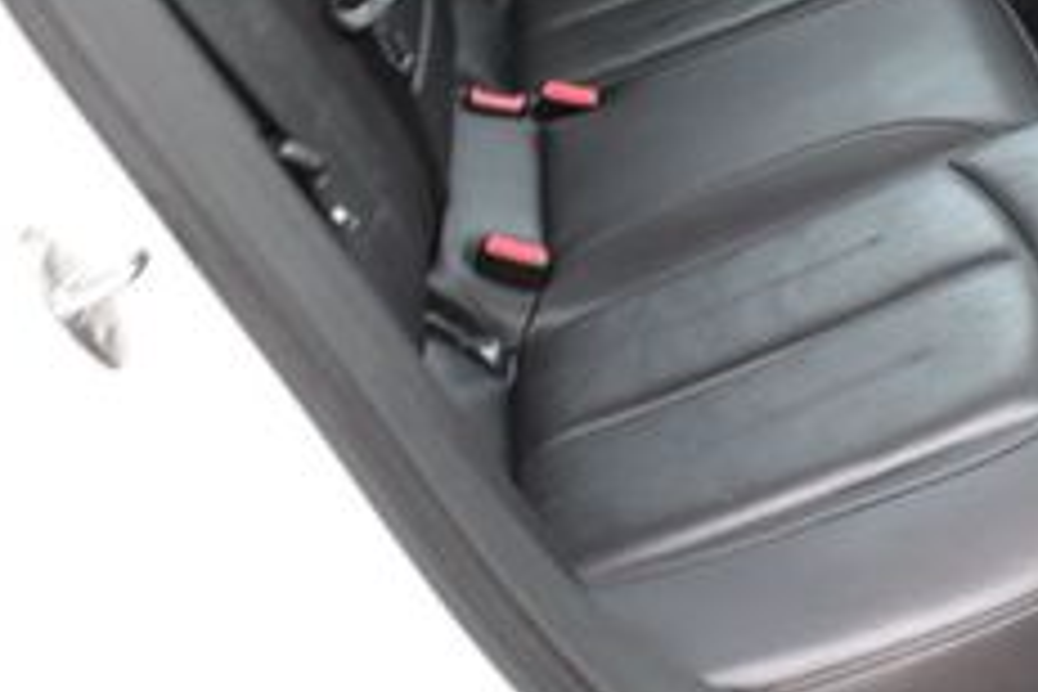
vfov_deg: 16.3
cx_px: 948
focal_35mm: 83
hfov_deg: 23.8
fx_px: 2393
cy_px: 103
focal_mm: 20
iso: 1100
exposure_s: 1/15
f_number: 6.3
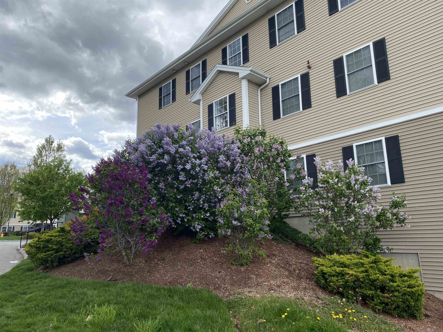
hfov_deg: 67.3
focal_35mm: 26
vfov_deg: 53.1
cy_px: 166
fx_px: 333
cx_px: 222
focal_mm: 4.25
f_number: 1.8
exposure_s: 1/1206
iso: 32
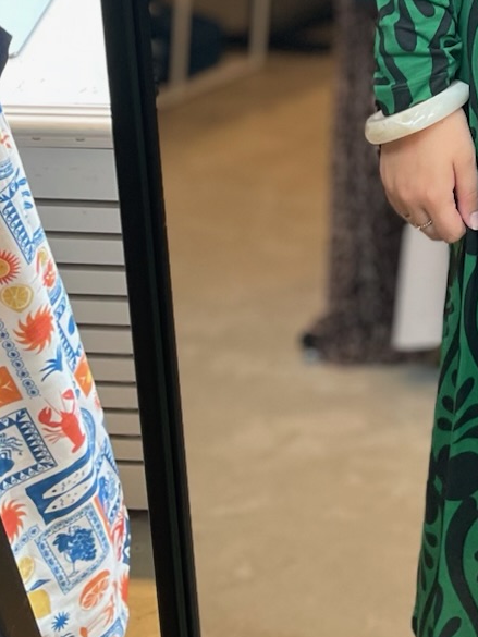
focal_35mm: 91
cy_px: -44
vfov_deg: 20.6
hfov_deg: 15.2
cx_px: 696
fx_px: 1675
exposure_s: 1/121
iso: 80
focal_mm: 4.2
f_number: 1.6
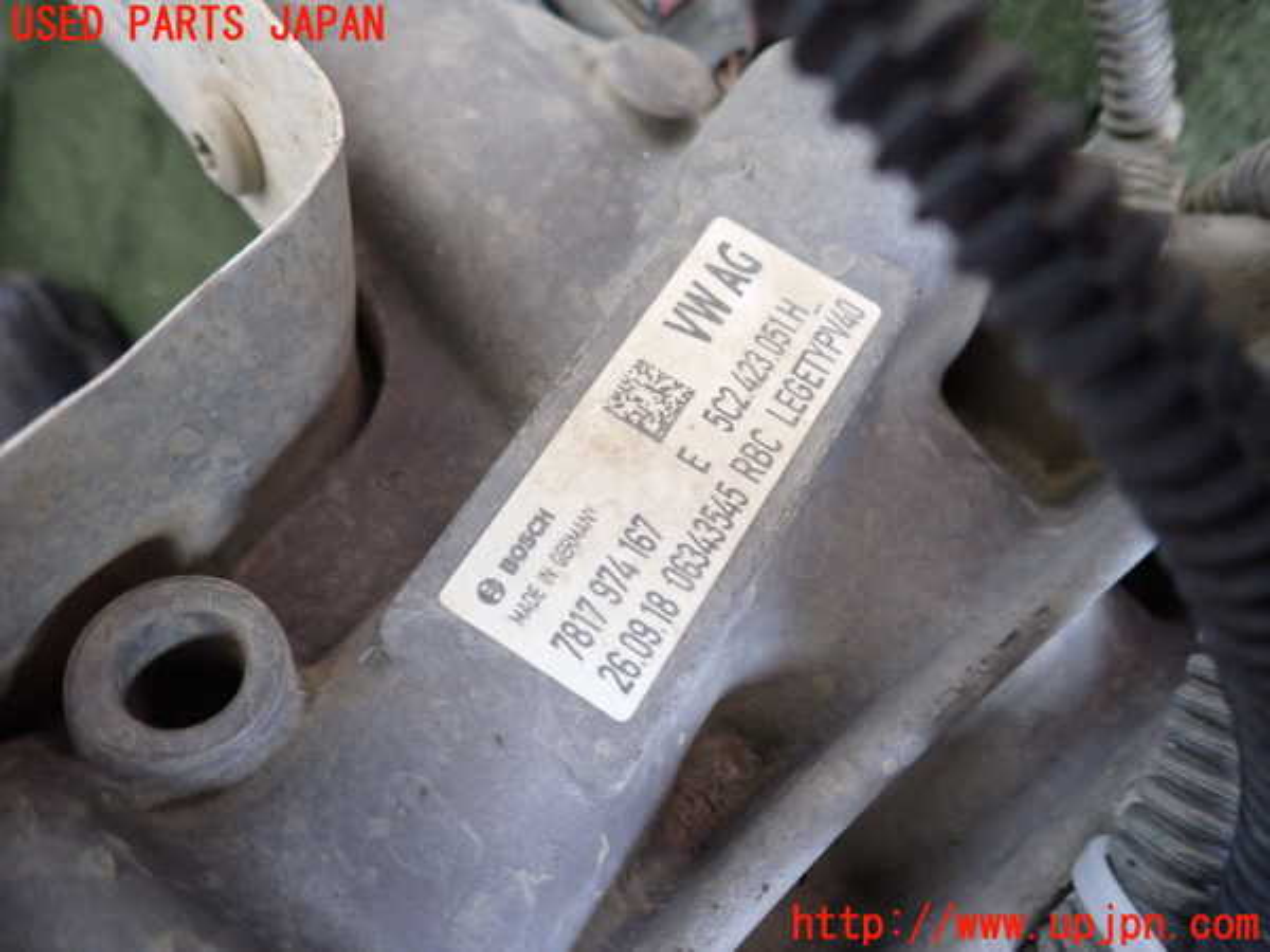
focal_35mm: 25
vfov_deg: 54.9
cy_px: 476
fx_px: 917
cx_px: 635
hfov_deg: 69.4
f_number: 2
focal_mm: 4.5
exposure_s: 1/30
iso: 320
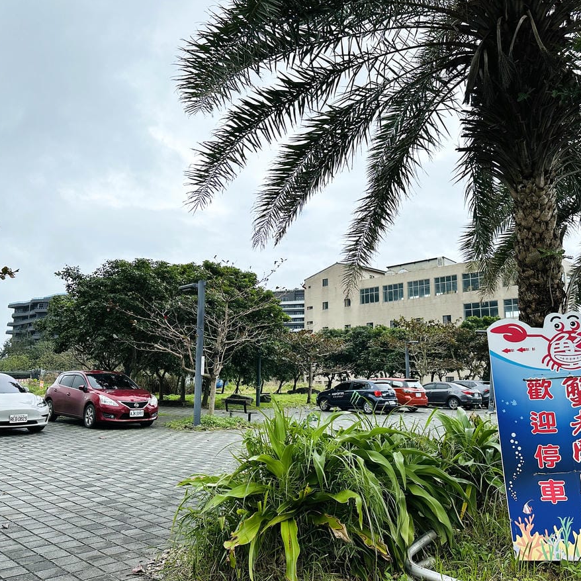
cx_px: 304
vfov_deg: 55.6
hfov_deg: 55.6
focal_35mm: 29
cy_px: 296
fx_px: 551
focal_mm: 6.86
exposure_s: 1/5263
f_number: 1.78
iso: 80
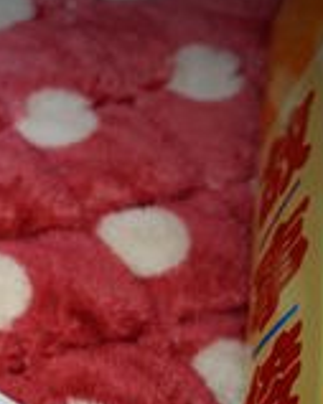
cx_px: -379
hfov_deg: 9.9
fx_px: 1698
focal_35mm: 142
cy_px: 489
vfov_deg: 13.2
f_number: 2.8
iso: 400
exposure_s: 1/40
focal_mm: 13.53
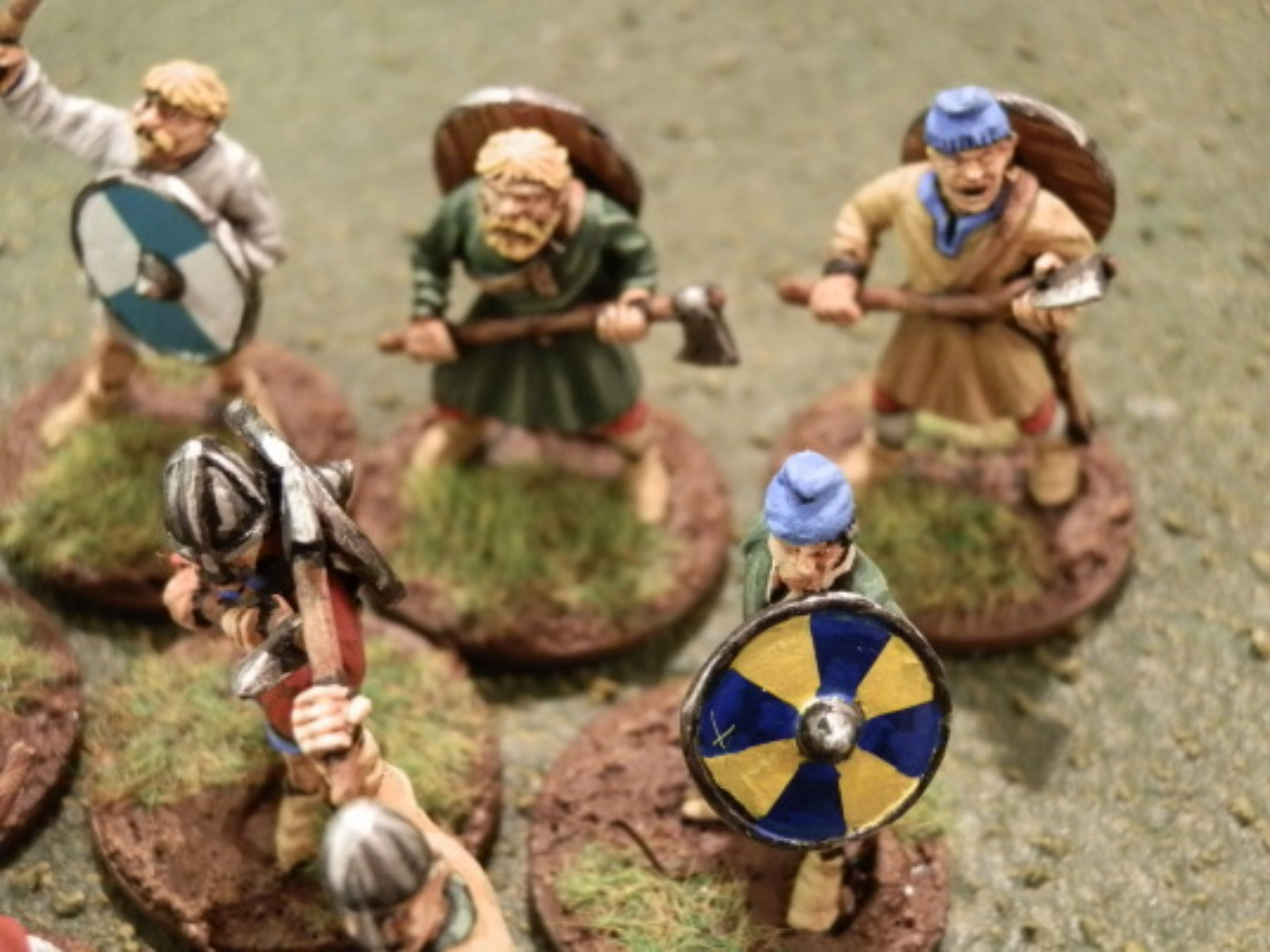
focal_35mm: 61
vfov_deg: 24.0
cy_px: 476
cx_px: 635
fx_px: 2238
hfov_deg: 31.7
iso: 400
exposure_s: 1/6
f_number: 3.7
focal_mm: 10.99
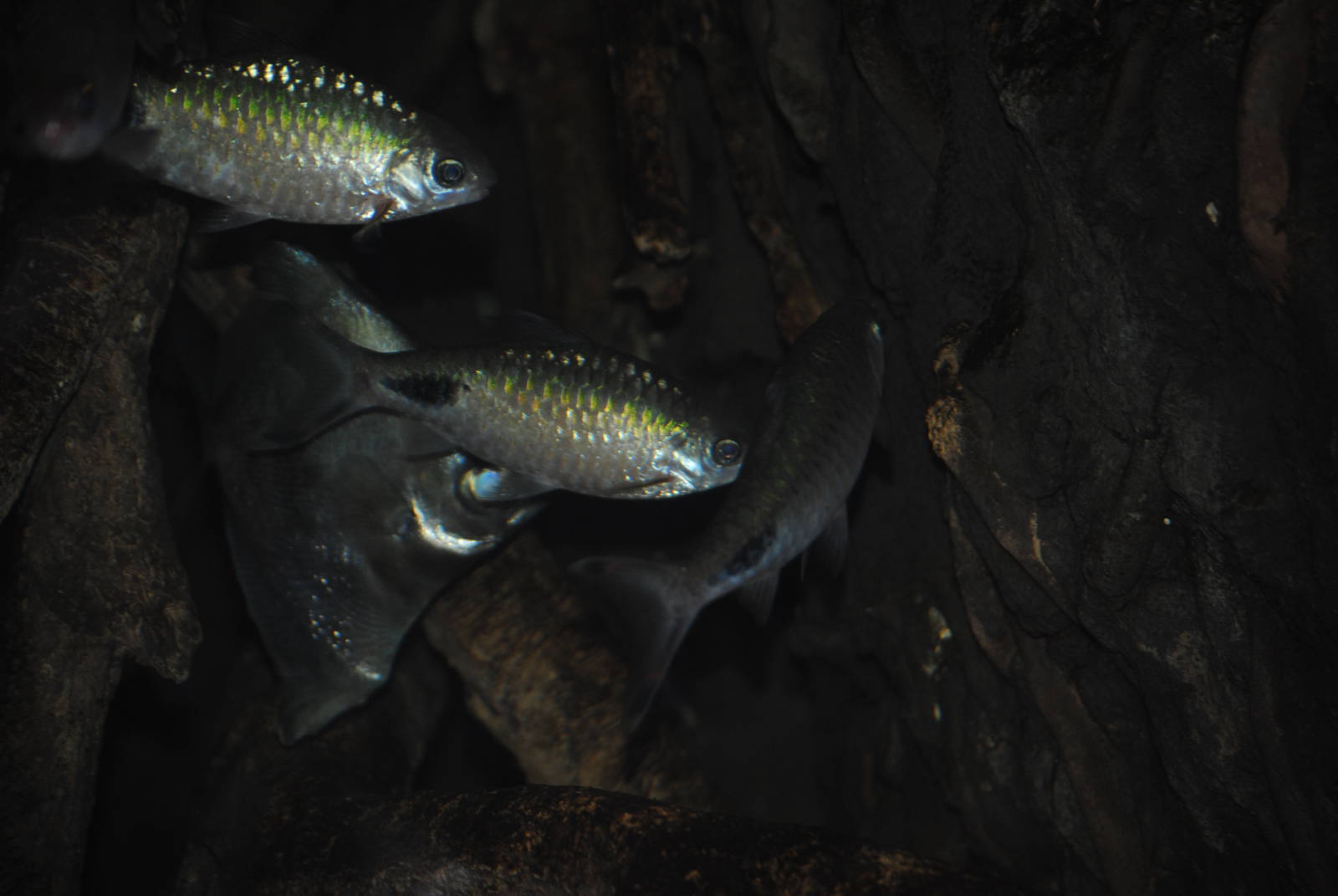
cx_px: 669
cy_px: 448
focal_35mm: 129
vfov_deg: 10.7
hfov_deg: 15.9
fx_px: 4800
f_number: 4.2
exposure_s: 1/60
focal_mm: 86
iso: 200
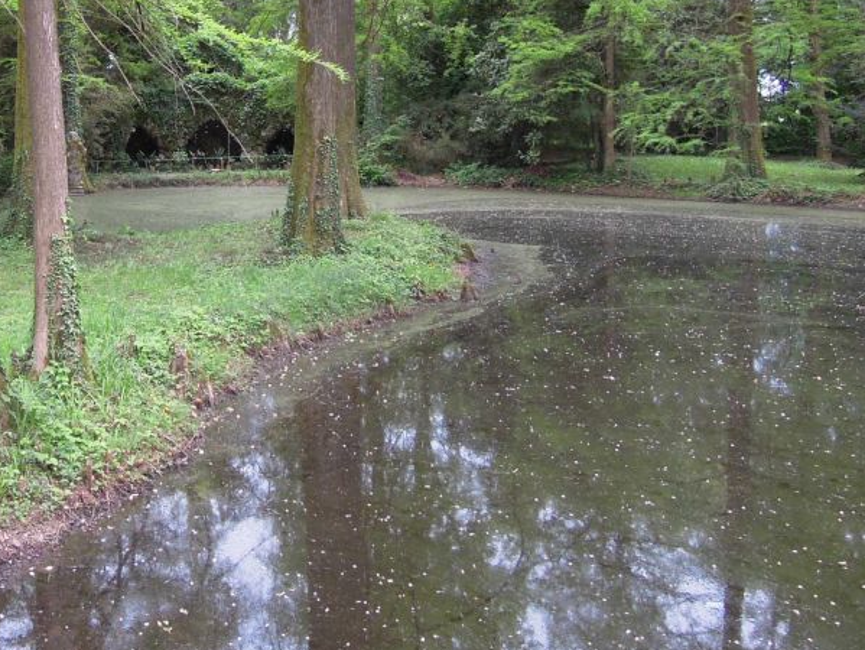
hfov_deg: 43.6
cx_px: 175
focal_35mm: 41
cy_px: 150
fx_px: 1025
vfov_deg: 34.3
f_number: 2.8
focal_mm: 4.3
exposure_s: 1/30
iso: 250
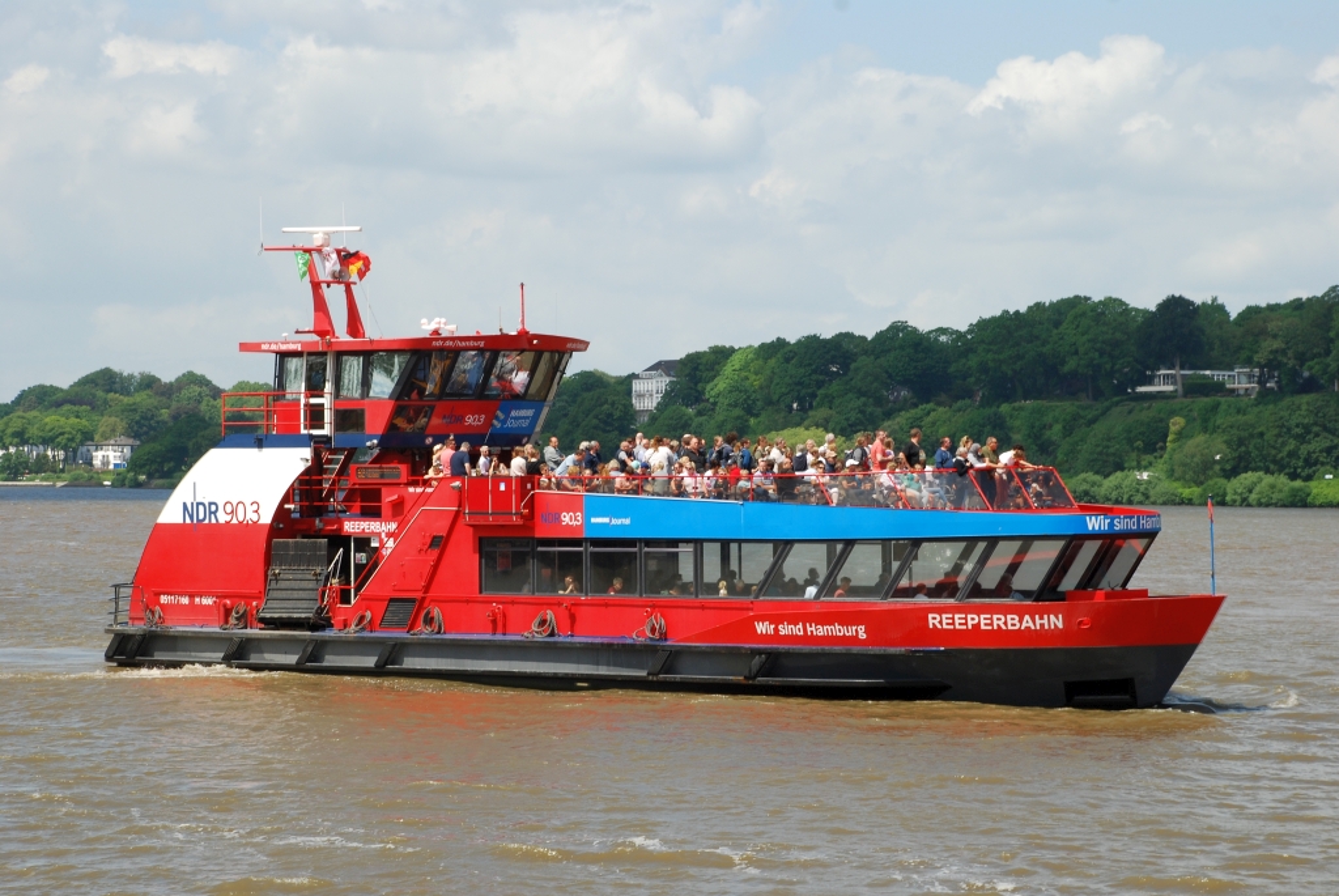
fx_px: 3909
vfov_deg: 13.1
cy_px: 448
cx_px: 670
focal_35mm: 105
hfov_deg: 19.4
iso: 200
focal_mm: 70
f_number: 10
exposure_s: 1/250
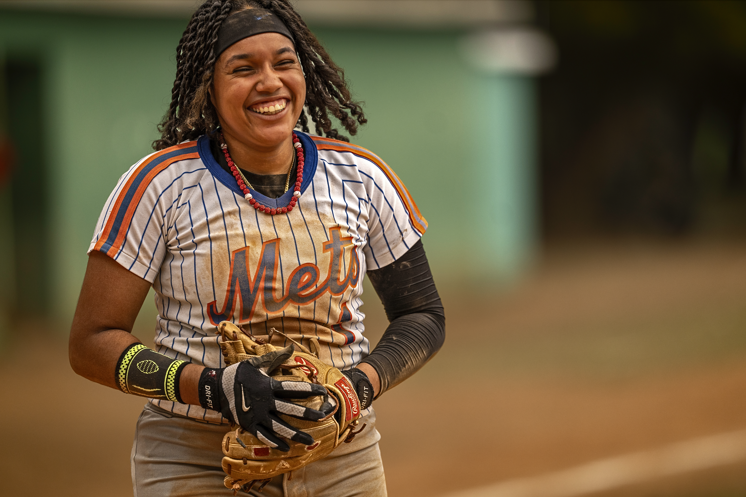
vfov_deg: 4.6
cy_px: 248
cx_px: 373
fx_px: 6216
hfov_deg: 6.9
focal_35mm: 300
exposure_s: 1/1250
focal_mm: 300
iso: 500
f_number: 2.8
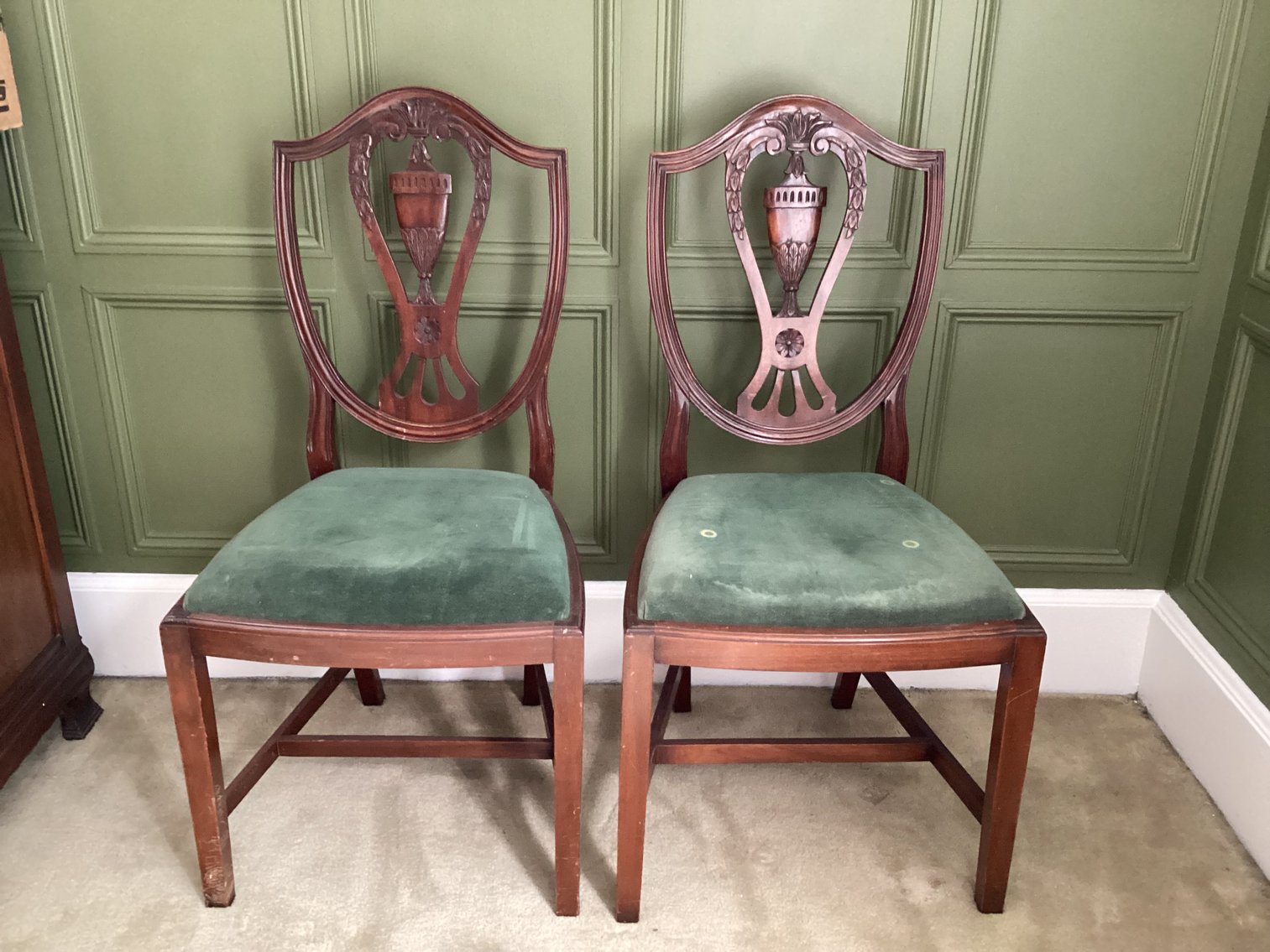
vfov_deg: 45.4
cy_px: 476
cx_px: 635
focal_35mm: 31
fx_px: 1137
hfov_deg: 58.3
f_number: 2.4
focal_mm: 3.3
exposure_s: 1/25
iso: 500
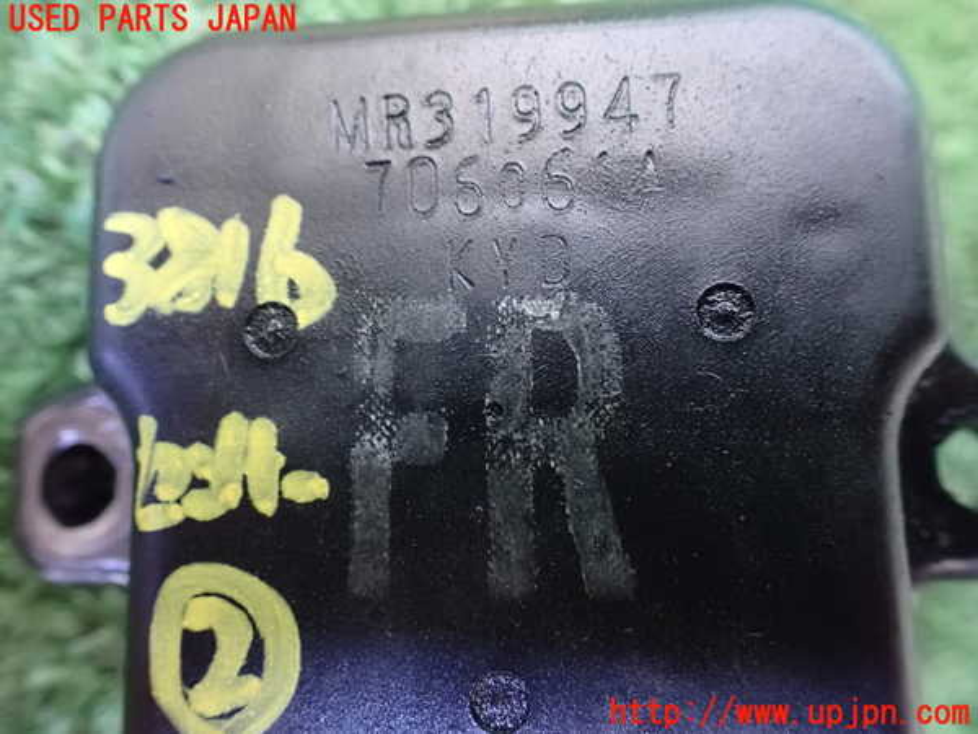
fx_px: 848
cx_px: 489
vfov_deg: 46.8
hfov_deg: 60.0
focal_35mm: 30
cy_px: 367
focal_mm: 5.4
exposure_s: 1/30
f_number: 2.3
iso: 1600
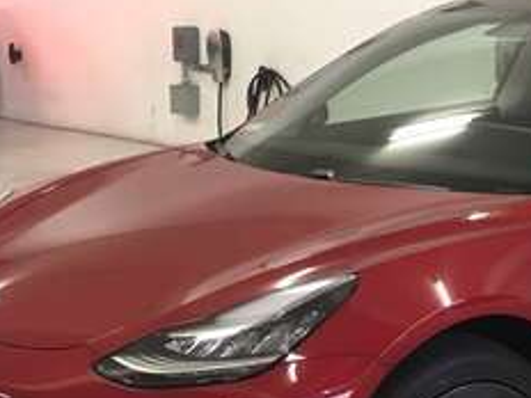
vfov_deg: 14.8
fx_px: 1534
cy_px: 183
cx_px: 490
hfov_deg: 19.2
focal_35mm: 100
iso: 200
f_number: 2.2
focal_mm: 4.15
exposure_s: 1/15
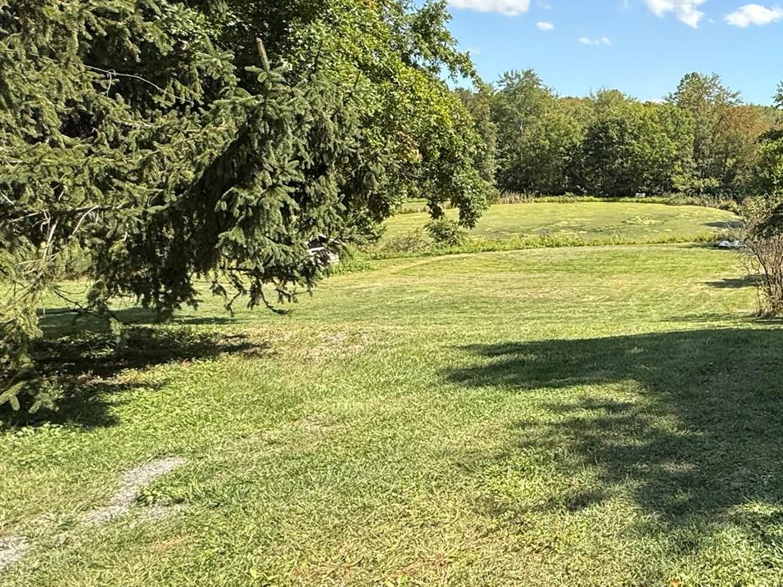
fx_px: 679
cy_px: 239
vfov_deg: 46.6
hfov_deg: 50.7
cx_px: 748
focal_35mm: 30
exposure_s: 1/876
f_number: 2.2
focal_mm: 2.22
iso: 50
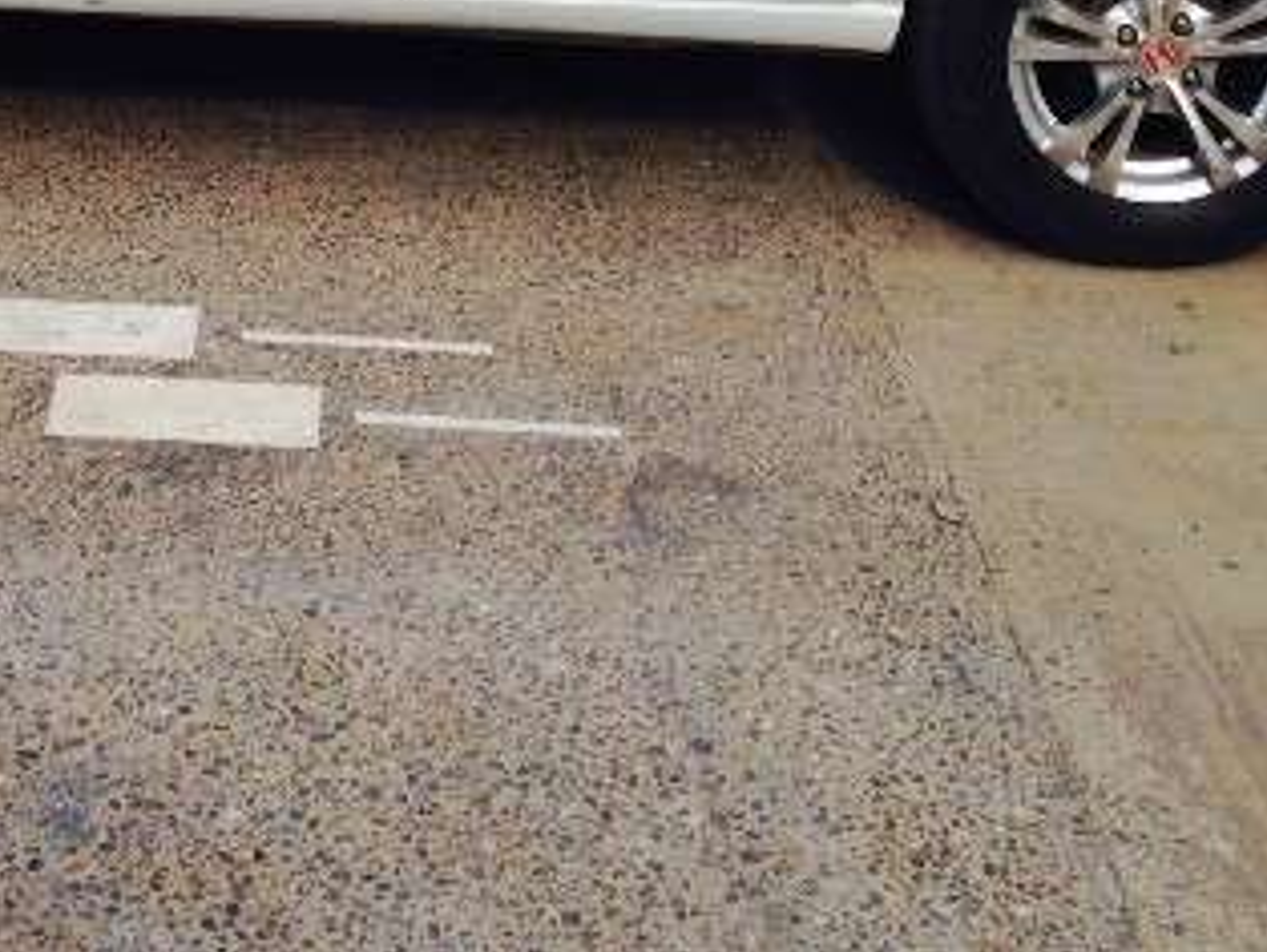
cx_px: 367
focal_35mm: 84
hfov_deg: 23.1
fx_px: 3077
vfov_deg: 16.7
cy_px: -242
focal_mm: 4.12
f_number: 2.4
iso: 50
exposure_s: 1/1550
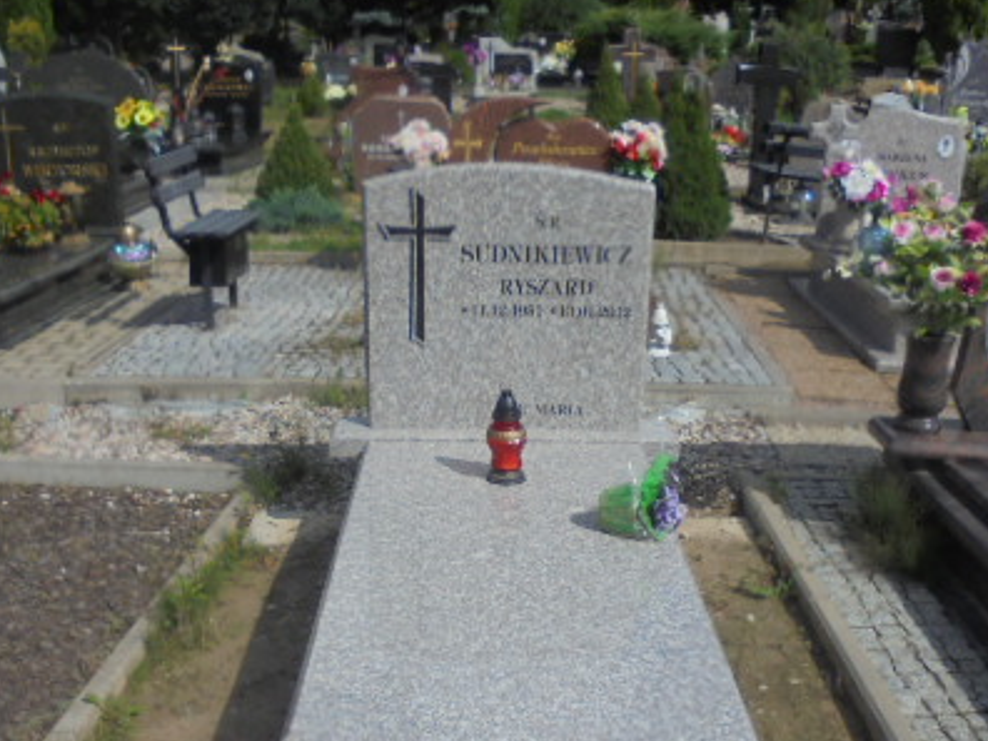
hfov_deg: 44.8
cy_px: 501
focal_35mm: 42
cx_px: 489
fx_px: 1199
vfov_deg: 34.0
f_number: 11.5
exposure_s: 1/250
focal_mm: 4.6
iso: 100
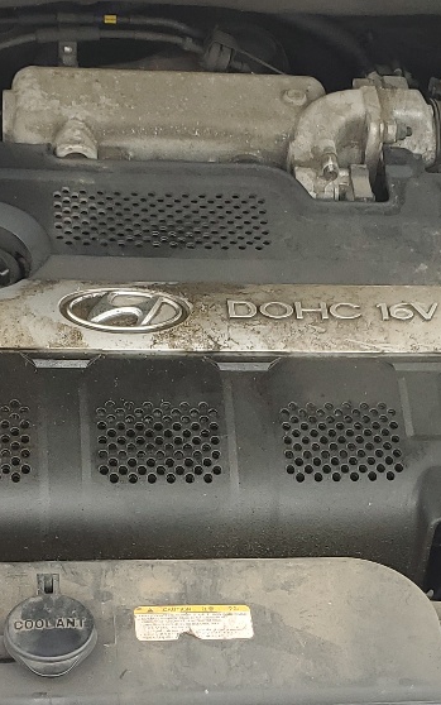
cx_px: 316
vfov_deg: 25.6
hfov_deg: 16.5
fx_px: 1518
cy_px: 594
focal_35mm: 79
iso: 50
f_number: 1.5
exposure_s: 1/179
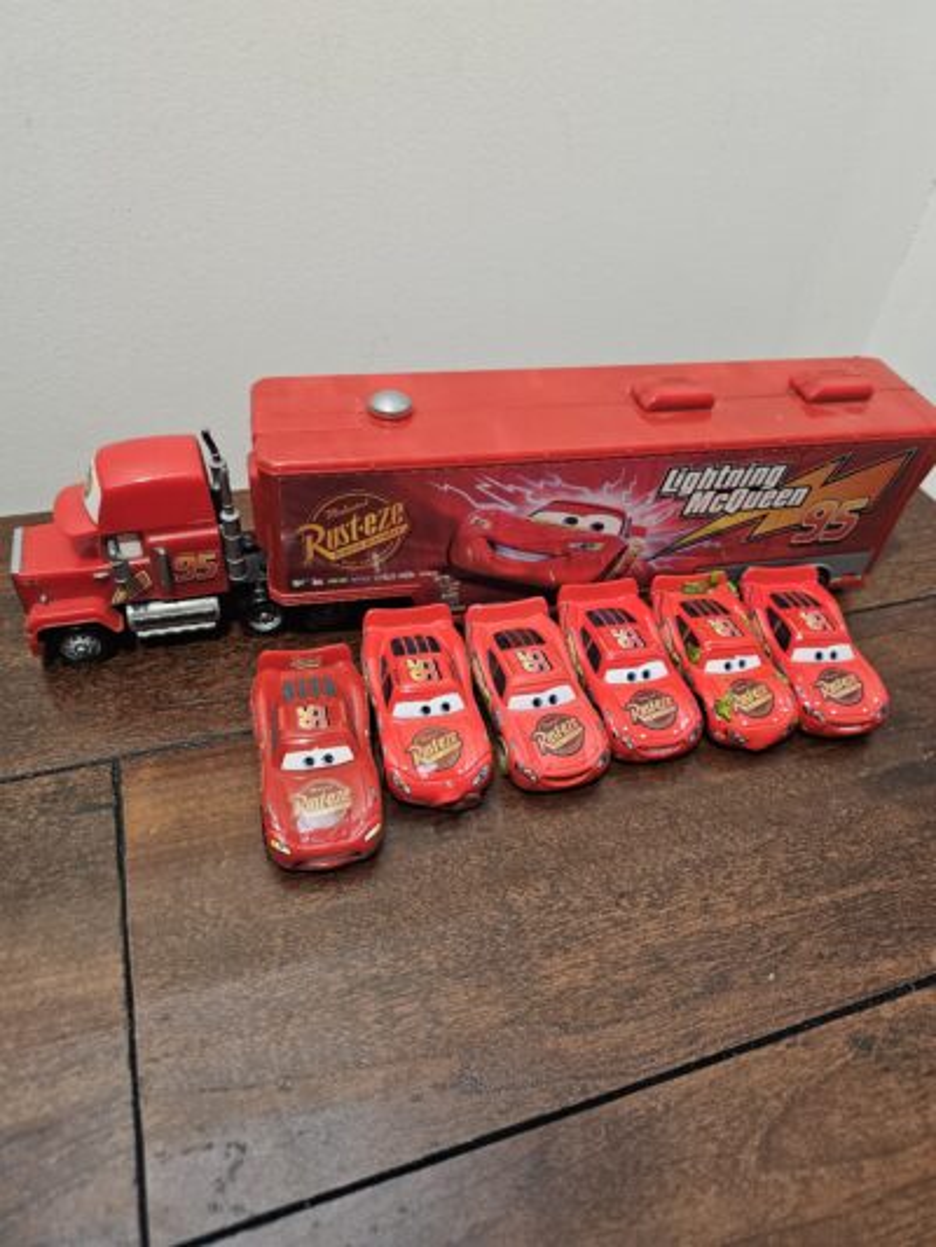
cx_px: 468
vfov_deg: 73.9
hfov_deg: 58.9
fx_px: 829
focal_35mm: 23
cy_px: 624
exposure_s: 1/120
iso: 250
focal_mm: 6.3
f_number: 1.7
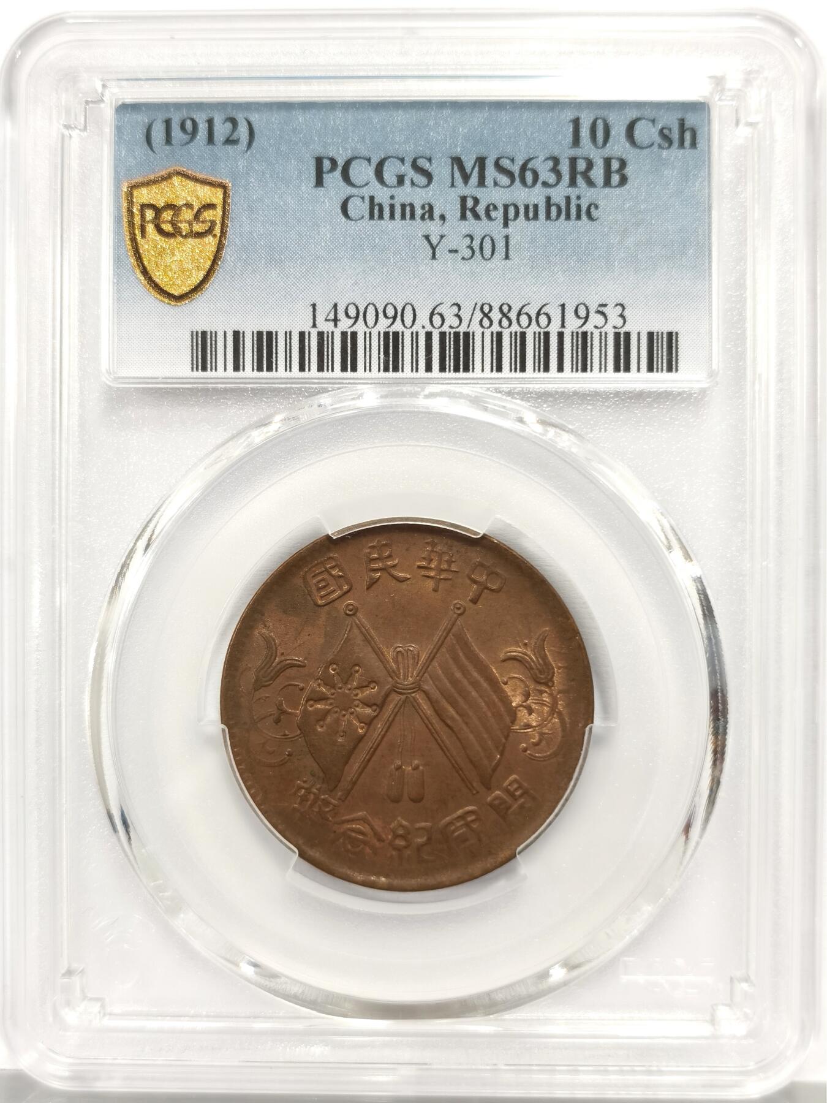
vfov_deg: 35.5
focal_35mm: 54
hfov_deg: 27.0
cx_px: 414
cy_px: 552
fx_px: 1720
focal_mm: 5.56
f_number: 16
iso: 160
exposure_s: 1/100
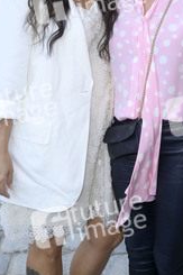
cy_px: 54
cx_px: 121
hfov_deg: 21.8
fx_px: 473
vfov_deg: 31.5
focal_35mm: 62
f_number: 5.6
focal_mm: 38
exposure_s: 1/250
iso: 800
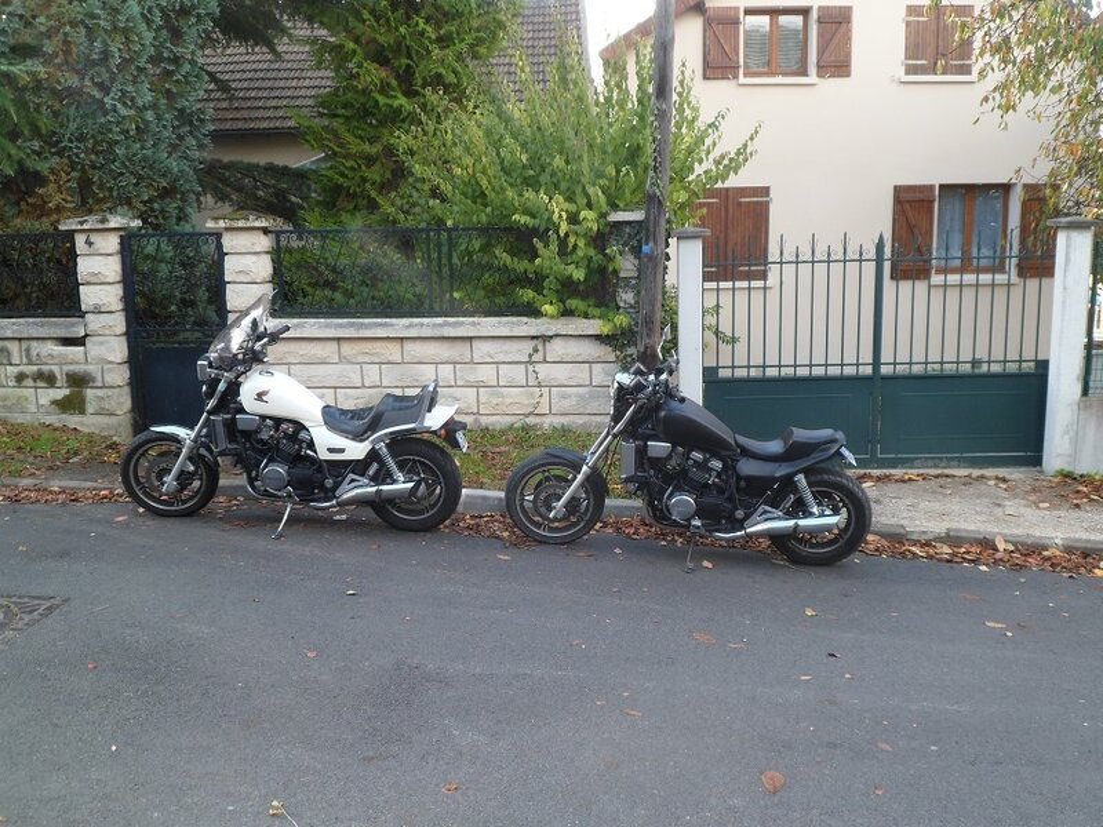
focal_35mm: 34
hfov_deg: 54.0
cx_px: 552
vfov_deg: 41.8
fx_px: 1083
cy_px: 414
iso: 80
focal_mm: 5.7
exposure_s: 1/45
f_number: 3.7
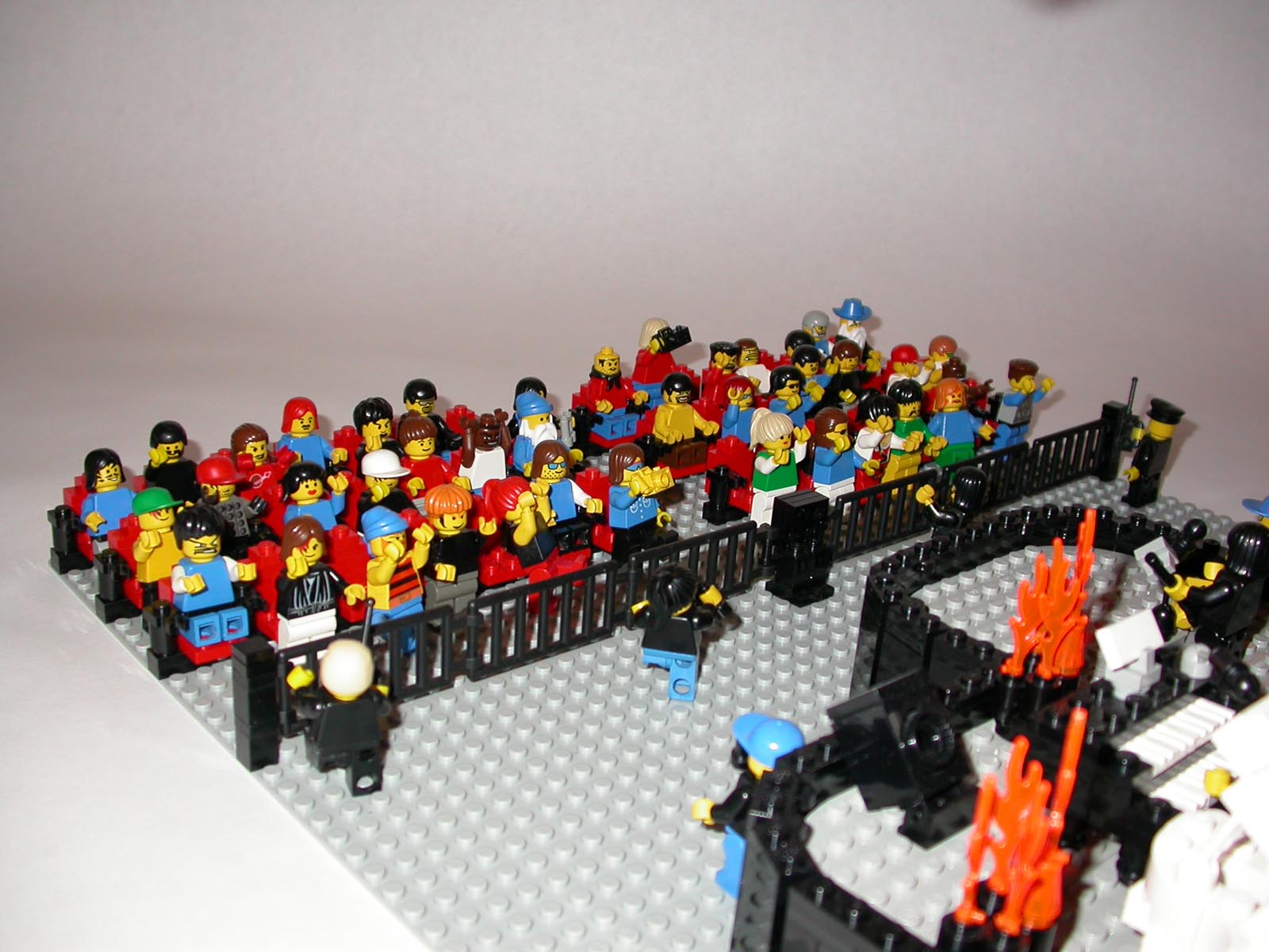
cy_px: 476
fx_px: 1393
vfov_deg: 37.7
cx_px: 634
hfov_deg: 49.0
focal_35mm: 38
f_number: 2.6
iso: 100
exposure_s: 1/60
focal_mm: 7.85
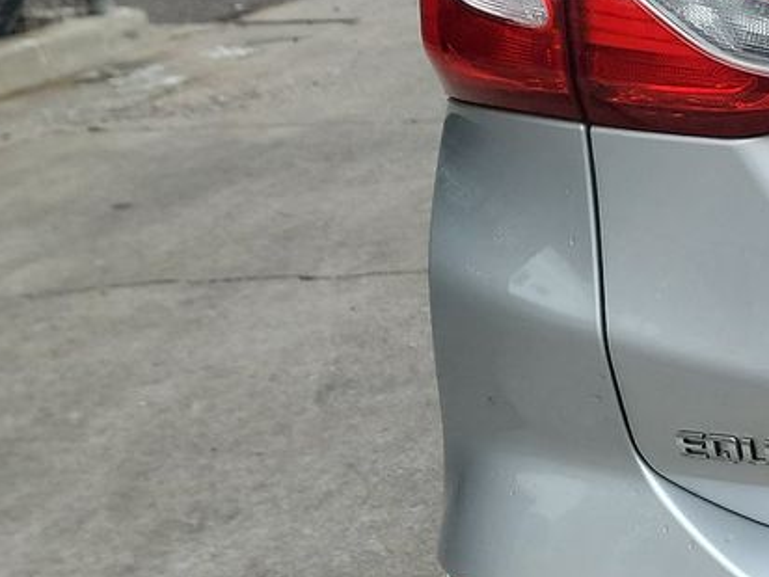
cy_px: 93
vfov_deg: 15.8
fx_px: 2067
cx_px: 1430
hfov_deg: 16.9
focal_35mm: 93
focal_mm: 6.7
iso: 50
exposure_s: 1/262
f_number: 1.8
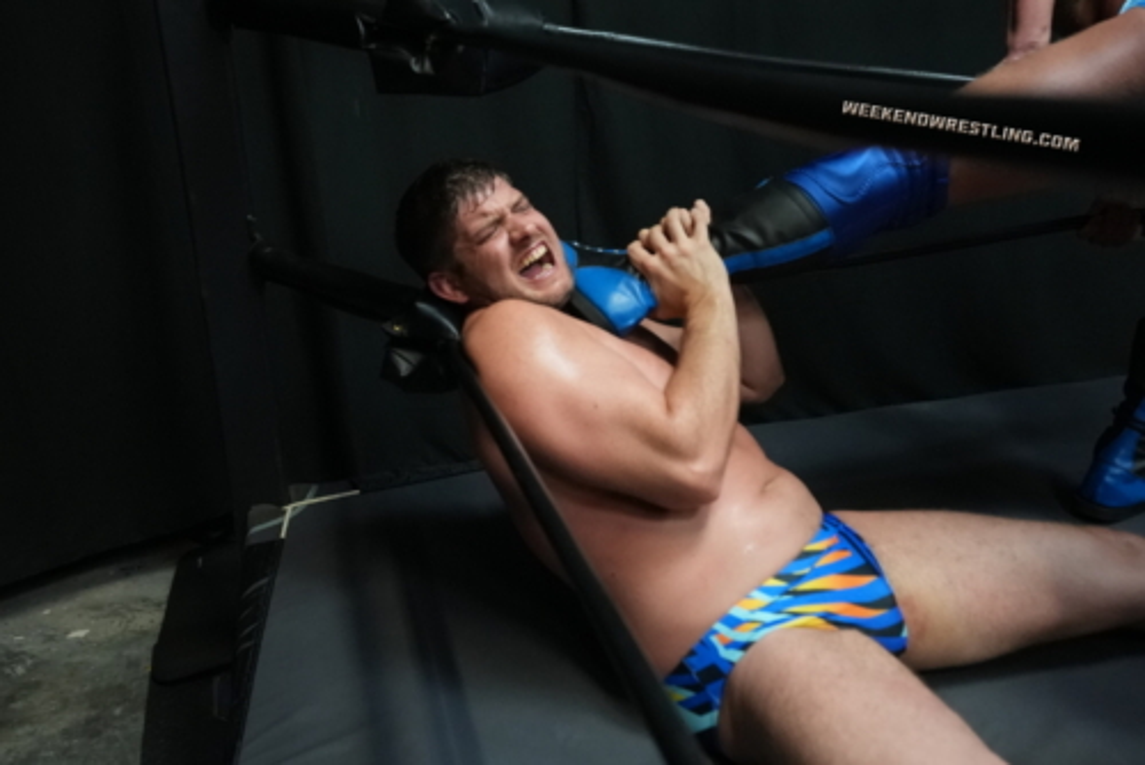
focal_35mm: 35
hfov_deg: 54.4
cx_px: 572
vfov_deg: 37.9
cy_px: 382
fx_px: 1114
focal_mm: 35
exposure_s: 1/320
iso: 12800
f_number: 3.5
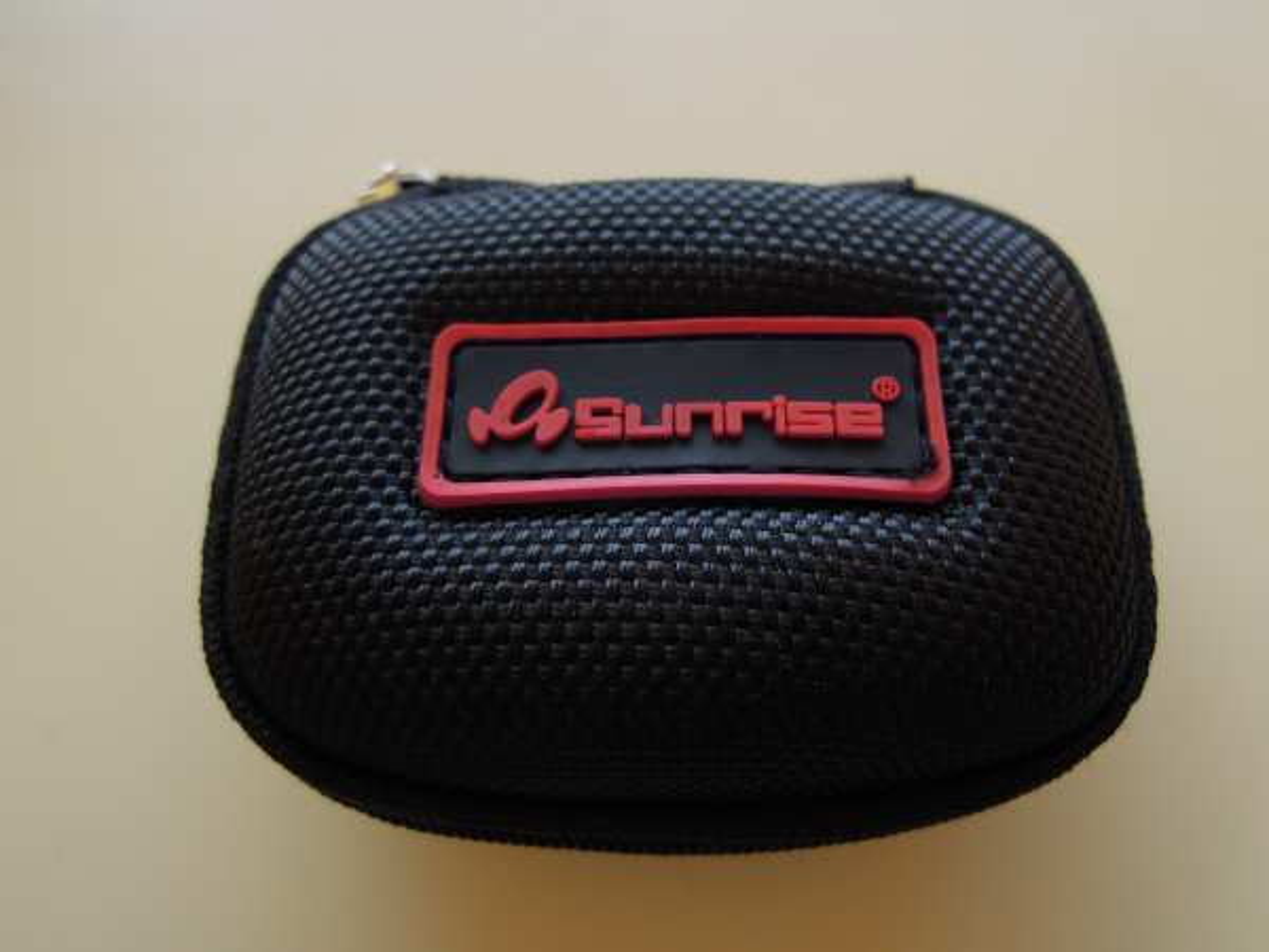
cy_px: 476
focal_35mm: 24
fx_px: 880
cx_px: 634
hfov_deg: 71.6
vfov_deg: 56.8
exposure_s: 1/400
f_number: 1.8
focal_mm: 4.3
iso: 160
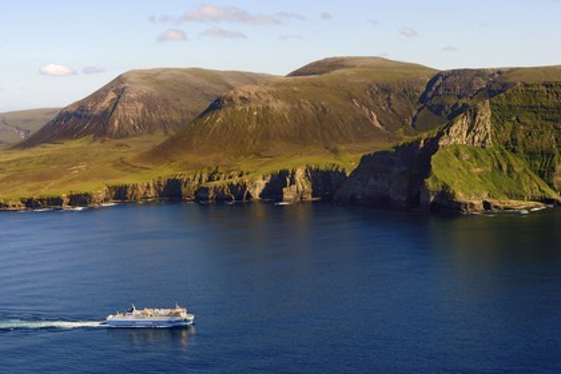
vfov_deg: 19.5
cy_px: 187
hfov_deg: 28.8
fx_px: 1091
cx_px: 280
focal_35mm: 70
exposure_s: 1/800
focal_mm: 70
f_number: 6.3
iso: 400
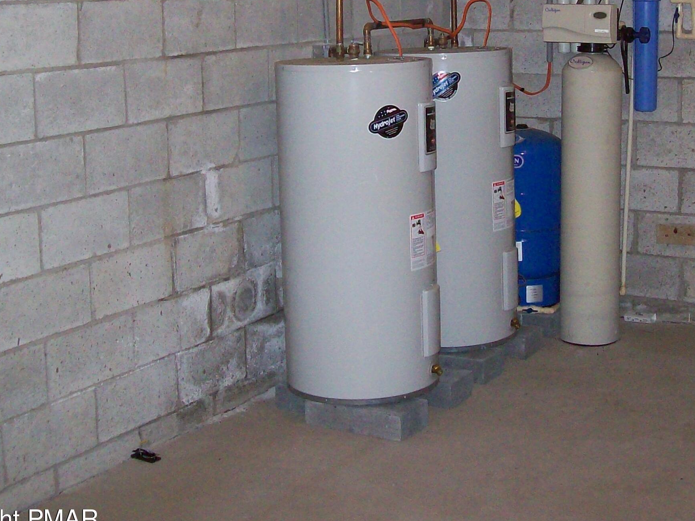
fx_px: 1245
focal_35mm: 62
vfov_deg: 23.3
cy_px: 111
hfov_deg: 31.1
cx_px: 427
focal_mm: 6
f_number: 2.7
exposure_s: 1/64
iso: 200
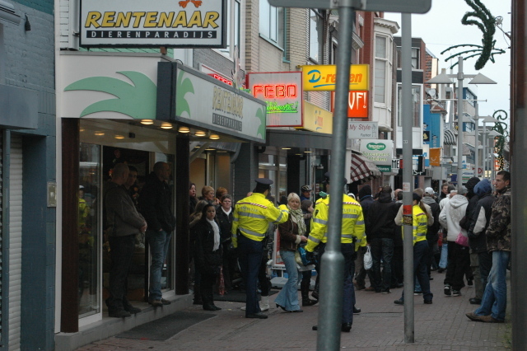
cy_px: 176
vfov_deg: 13.0
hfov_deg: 19.5
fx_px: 1536
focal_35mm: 105
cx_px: 264
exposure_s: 1/160
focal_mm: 70
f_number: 6.3
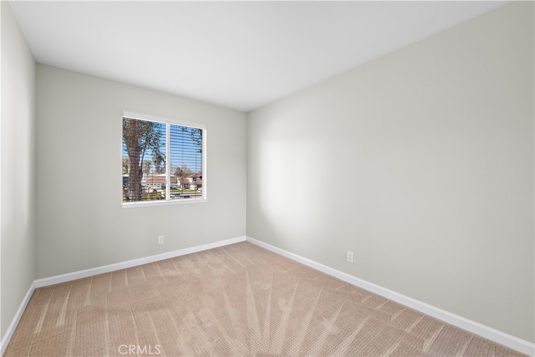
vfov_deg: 81.2
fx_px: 208
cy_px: 178
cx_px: 268
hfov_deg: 104.2
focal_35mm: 14
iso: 160
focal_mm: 14
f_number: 7.1
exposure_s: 1/2.5
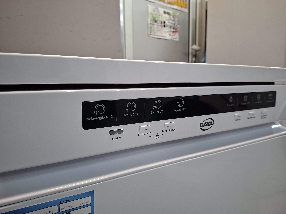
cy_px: 107
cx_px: 143
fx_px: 190
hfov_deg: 73.9
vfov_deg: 58.9
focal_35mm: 23
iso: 250
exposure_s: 1/50
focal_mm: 5.54
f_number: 1.8
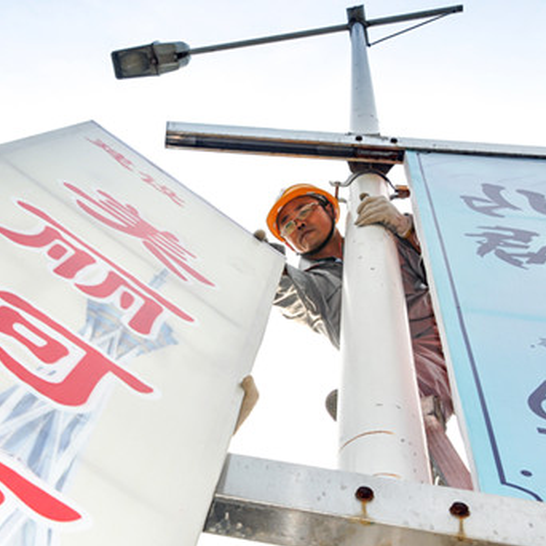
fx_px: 995
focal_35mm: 56
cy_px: 292
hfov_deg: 30.3
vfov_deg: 30.7
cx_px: 160
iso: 200
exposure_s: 1/125
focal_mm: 25
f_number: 10
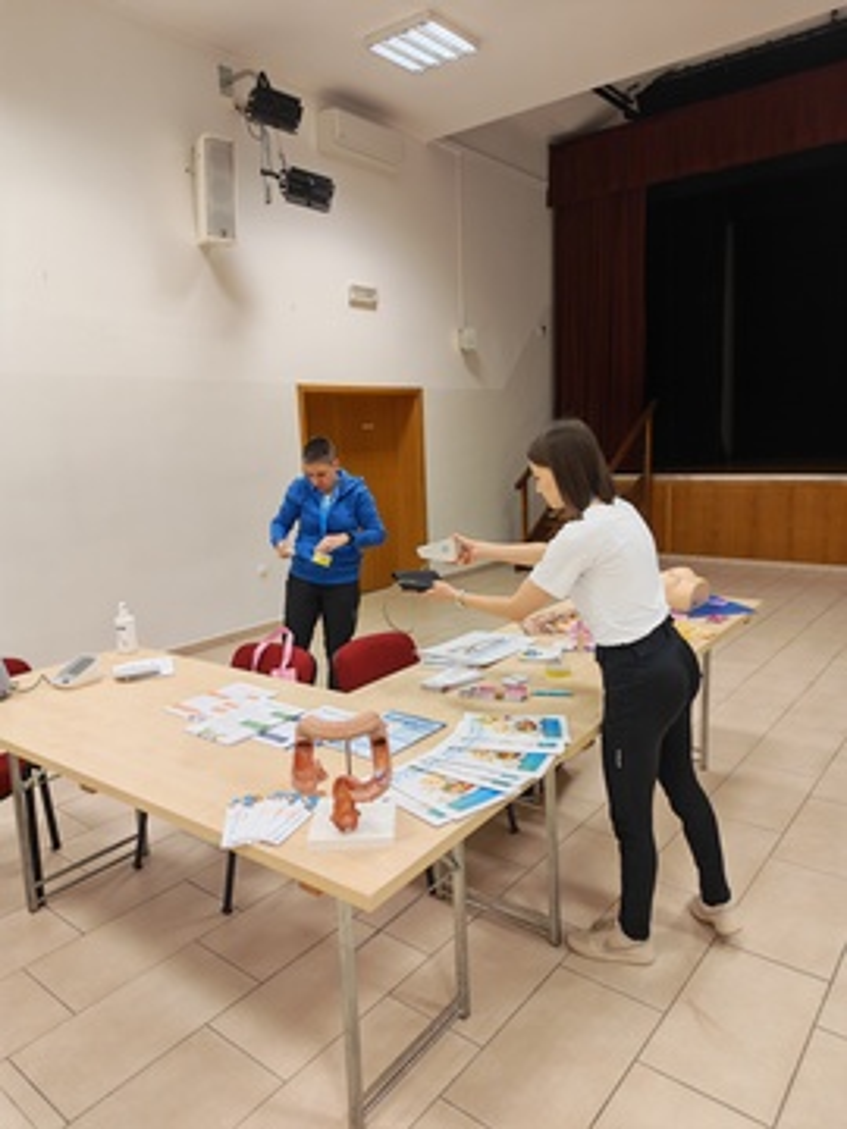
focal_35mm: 24
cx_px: 424
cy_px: 564
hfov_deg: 56.8
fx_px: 783
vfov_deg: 71.6
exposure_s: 1/50
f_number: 1.9
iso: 640
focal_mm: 6.12
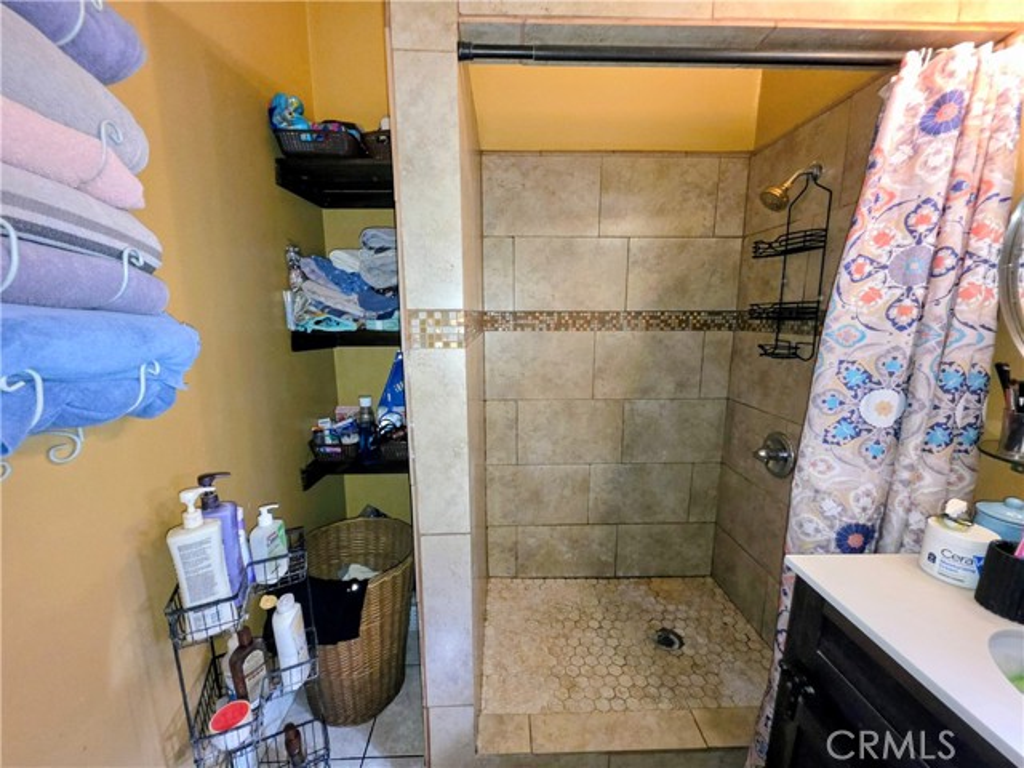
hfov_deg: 106.2
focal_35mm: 13
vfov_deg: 89.9
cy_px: 384
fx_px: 385
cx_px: 512
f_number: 1.9
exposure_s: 1/40
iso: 250
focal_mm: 2.2
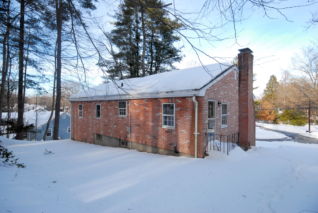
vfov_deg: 63.4
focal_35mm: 20
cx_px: 159
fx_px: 172
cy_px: 106
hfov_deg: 85.4
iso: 400
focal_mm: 13
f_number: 11
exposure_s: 1/100
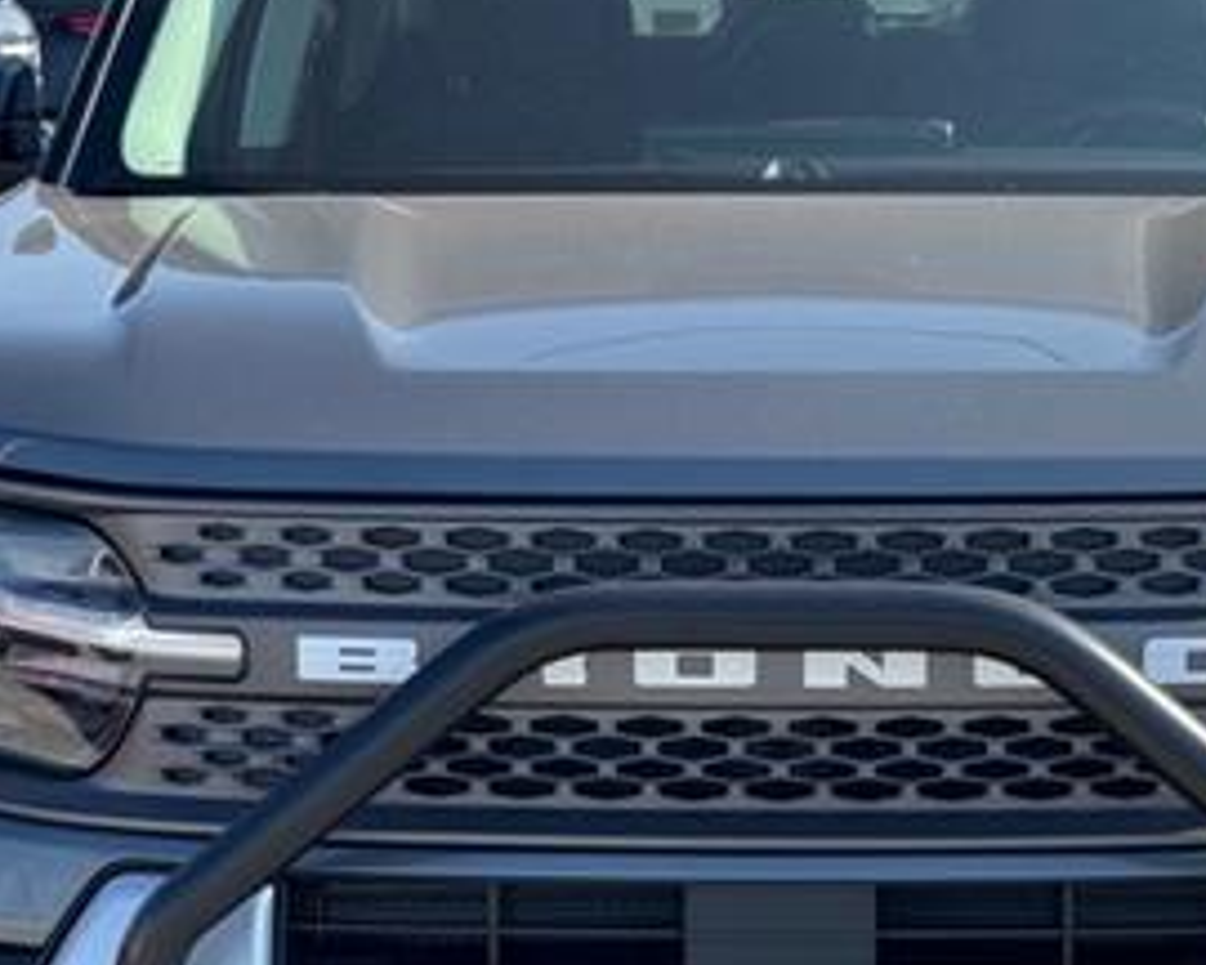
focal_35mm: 111
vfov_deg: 13.8
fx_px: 3962
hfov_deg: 17.3
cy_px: 684
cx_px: 768
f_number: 1.78
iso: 64
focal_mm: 6.76
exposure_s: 1/1637
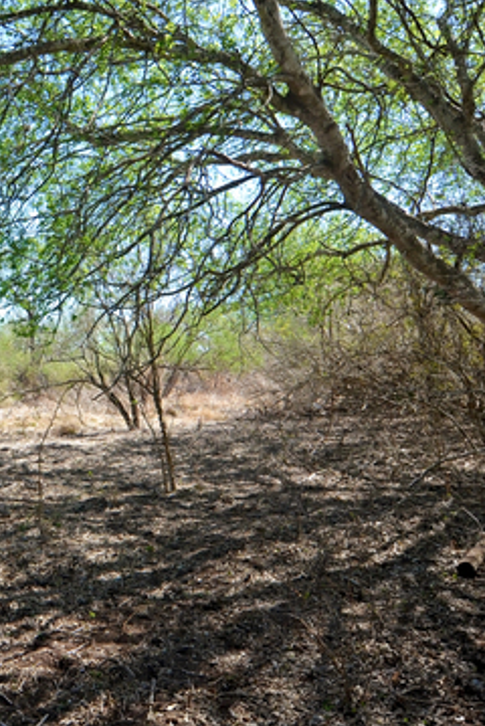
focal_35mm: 32
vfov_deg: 58.7
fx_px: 645
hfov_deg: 37.5
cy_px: 348
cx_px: 18
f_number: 9
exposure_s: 1/320
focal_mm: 12
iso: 320
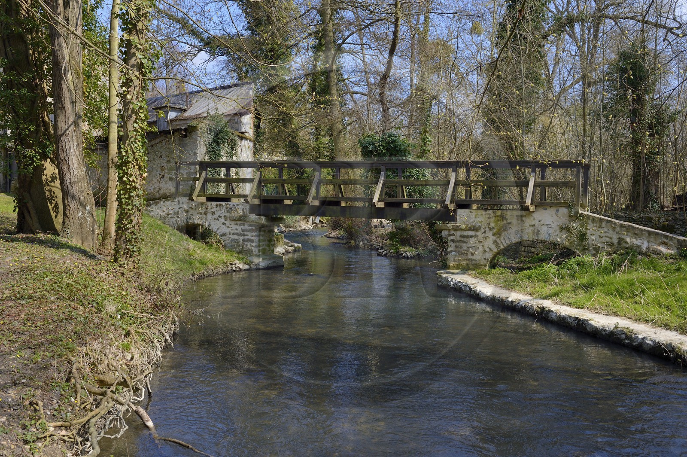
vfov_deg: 36.8
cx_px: 344
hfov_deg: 53.2
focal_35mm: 36
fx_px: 686
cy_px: 228
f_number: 9
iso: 200
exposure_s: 1/200
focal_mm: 36
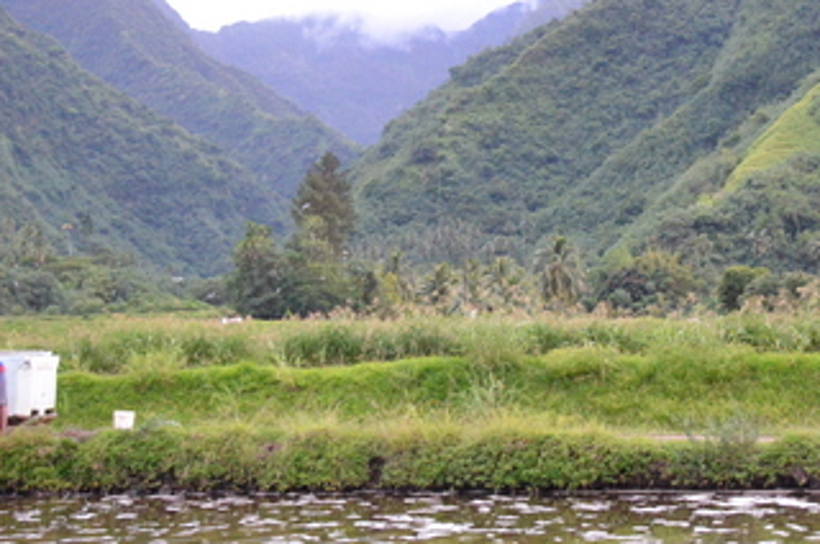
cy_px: 151
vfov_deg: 18.7
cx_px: 466
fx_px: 1637
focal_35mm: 72
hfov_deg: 28.1
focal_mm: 24
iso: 4000
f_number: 5
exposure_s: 1/50
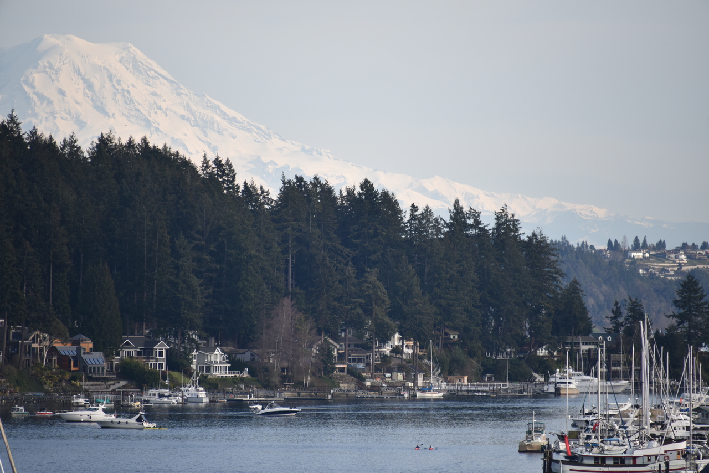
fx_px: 5909
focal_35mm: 300
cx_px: 354
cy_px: 236
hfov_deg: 6.9
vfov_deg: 4.6
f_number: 5.6
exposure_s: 1/640
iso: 250
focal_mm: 300
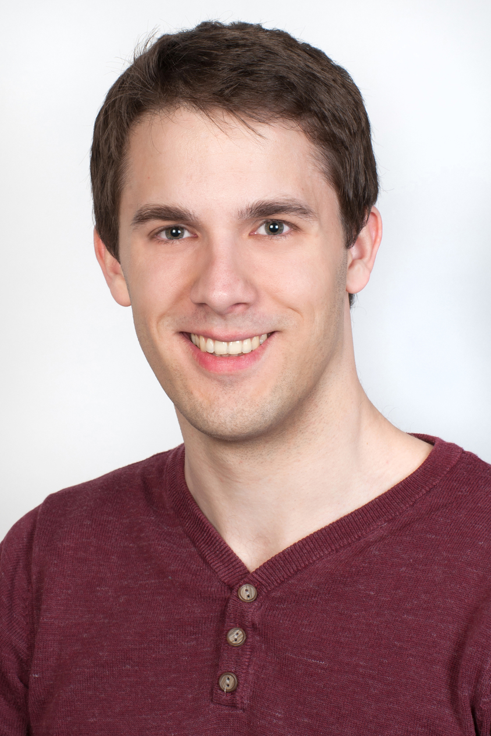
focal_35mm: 96
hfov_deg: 14.3
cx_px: 247
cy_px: 367
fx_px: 1964
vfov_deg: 21.2
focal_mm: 95
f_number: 16
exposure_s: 1/125
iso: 200
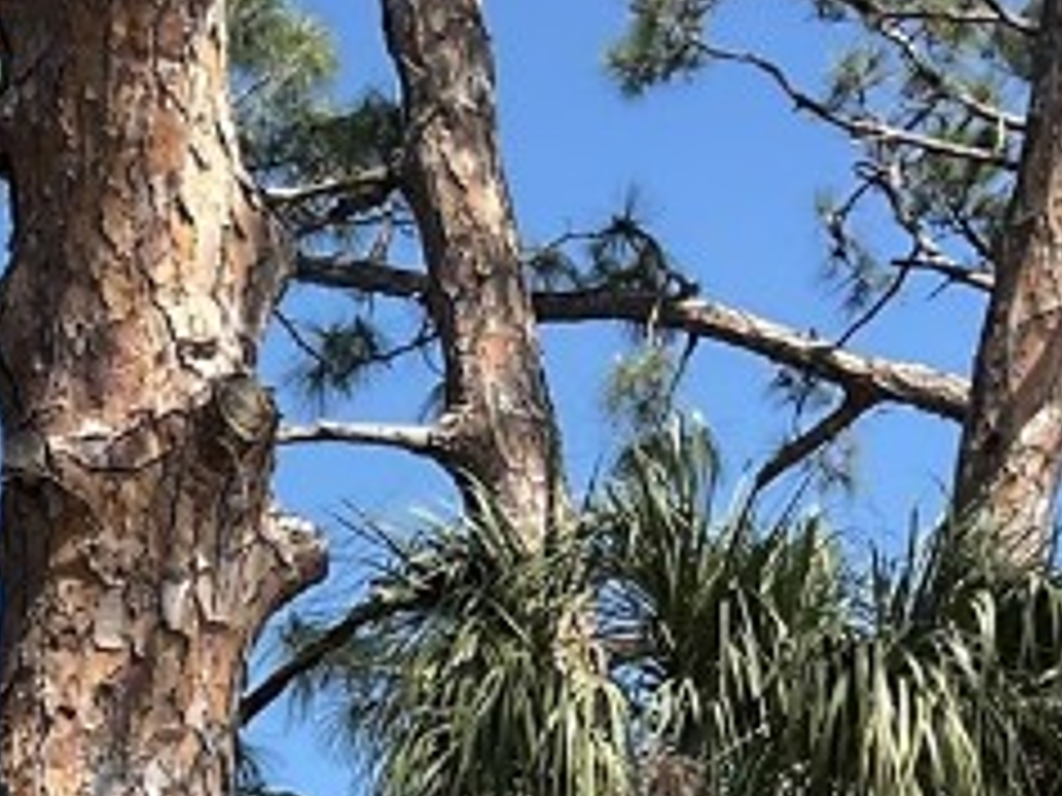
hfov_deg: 14.9
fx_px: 3866
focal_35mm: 126
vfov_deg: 10.7
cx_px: -338
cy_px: 1646
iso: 16
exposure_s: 1/1121
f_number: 1.8
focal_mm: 3
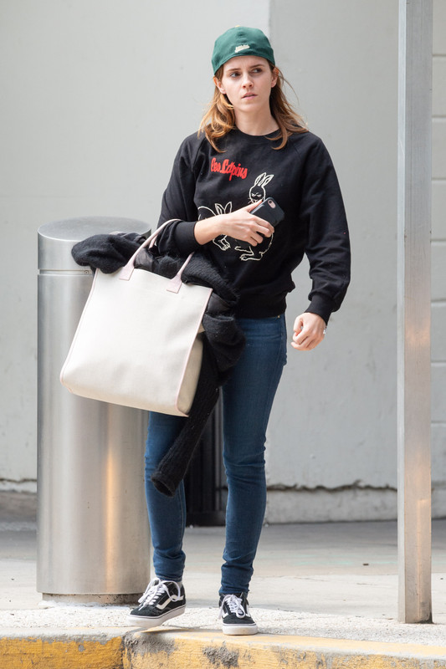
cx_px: 223
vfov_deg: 6.1
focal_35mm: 340
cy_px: 334
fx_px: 6321
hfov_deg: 4.0
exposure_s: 1/640
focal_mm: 340
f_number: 8
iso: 800
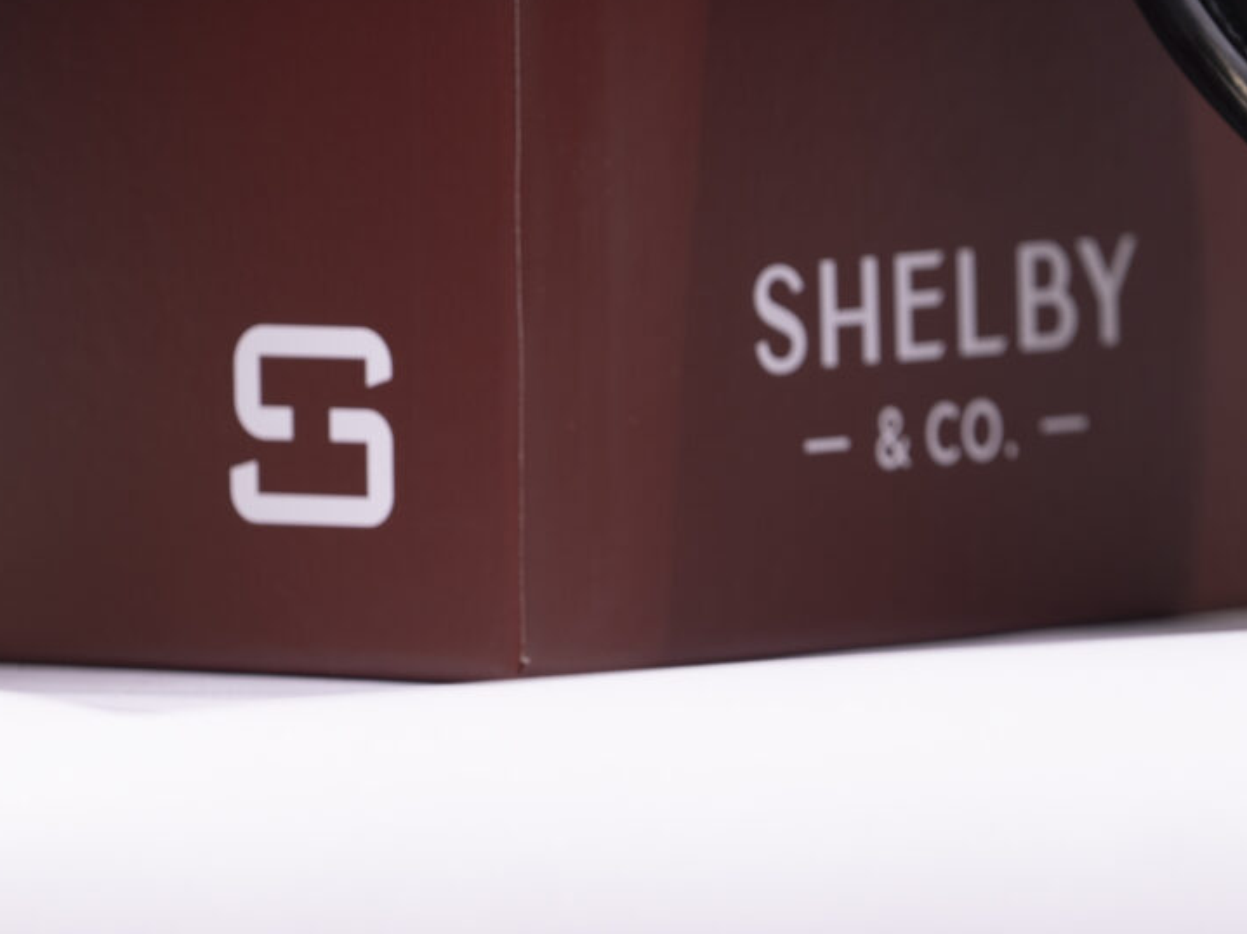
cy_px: -181
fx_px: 24452
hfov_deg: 2.9
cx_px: 295
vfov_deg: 2.2
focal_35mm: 679
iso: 100
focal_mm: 198
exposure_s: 1/100
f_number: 5
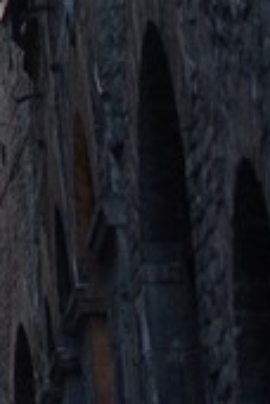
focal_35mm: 281
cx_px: -360
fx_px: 3161
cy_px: -409
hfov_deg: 4.8
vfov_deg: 7.1
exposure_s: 1/100
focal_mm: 40
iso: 100
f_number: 4.5
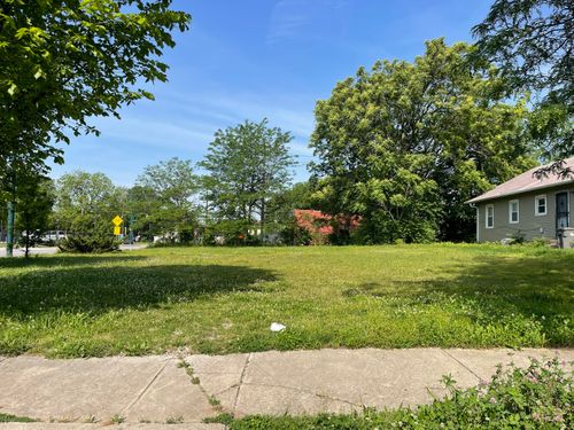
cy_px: 215
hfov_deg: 69.4
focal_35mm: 25
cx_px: 287
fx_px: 415
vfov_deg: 54.9
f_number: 1.6
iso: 32
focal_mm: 5.1
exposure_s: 1/2717
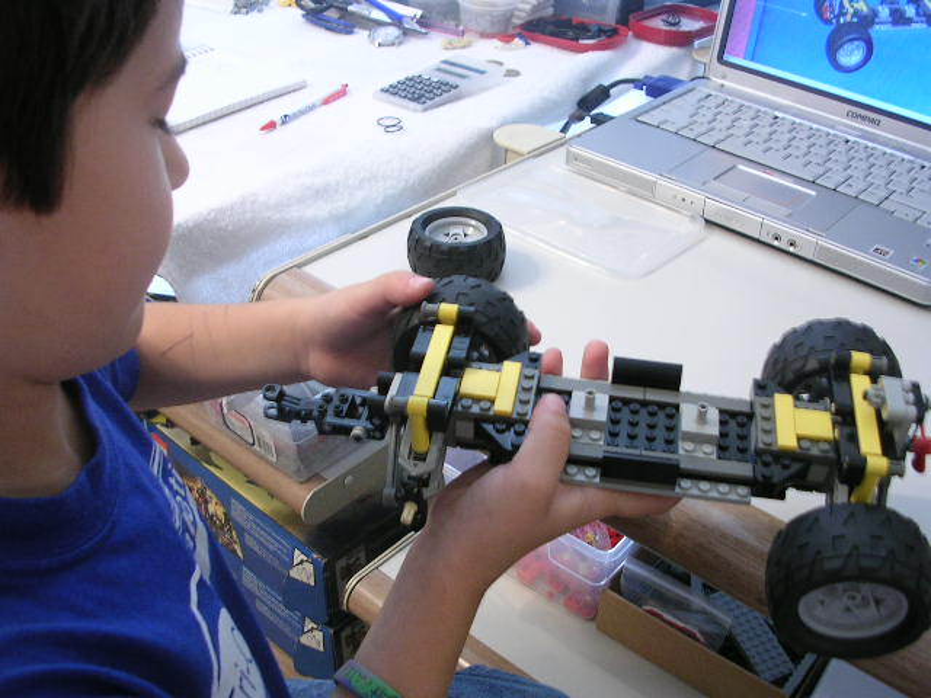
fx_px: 1022
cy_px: 349
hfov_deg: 49.0
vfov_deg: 37.7
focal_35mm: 38
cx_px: 466
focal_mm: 5.8
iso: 67
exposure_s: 1/5.8
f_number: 2.8
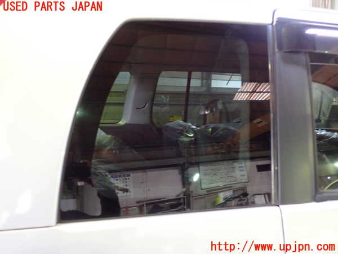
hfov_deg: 60.0
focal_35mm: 30
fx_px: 293
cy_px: 127
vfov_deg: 46.8
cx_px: 169
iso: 800
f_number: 2.3
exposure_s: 1/20
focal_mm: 5.4
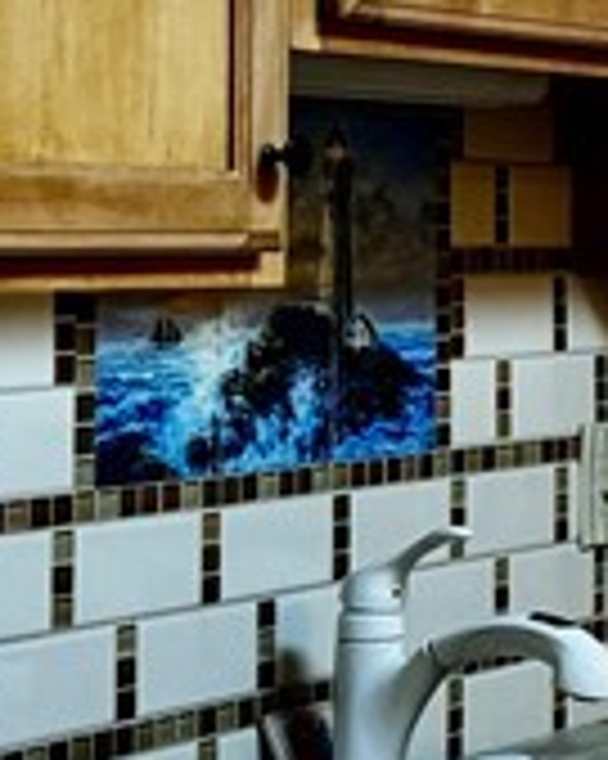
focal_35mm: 142
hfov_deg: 8.2
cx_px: 2135
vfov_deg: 13.5
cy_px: 166
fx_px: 3197
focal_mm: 6.76
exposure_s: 1/60
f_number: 1.78
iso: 160
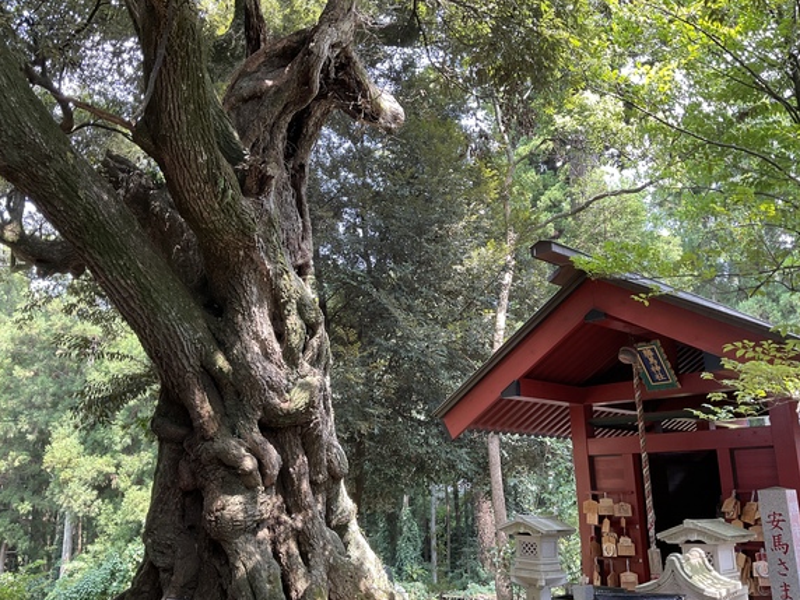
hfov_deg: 60.0
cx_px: 403
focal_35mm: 30
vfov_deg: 46.8
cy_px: 309
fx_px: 693
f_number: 1.8
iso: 64
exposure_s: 1/122
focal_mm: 3
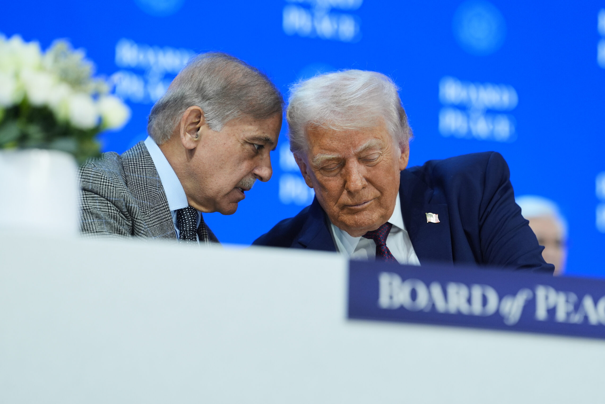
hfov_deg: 13.7
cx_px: 302
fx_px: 2521
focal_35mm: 150
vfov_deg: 9.1
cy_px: 202
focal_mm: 150
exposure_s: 1/320
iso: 1250
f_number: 3.2
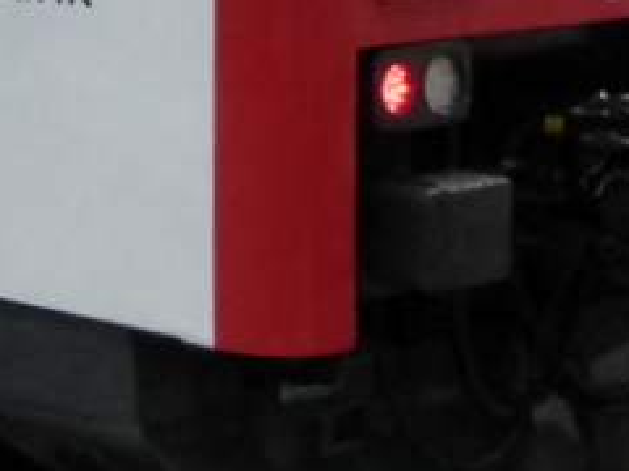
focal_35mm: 129
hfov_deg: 14.4
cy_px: -194
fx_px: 2344
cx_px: -291
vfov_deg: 11.1
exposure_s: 1/50
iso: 800
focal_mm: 5.4
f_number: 3.6
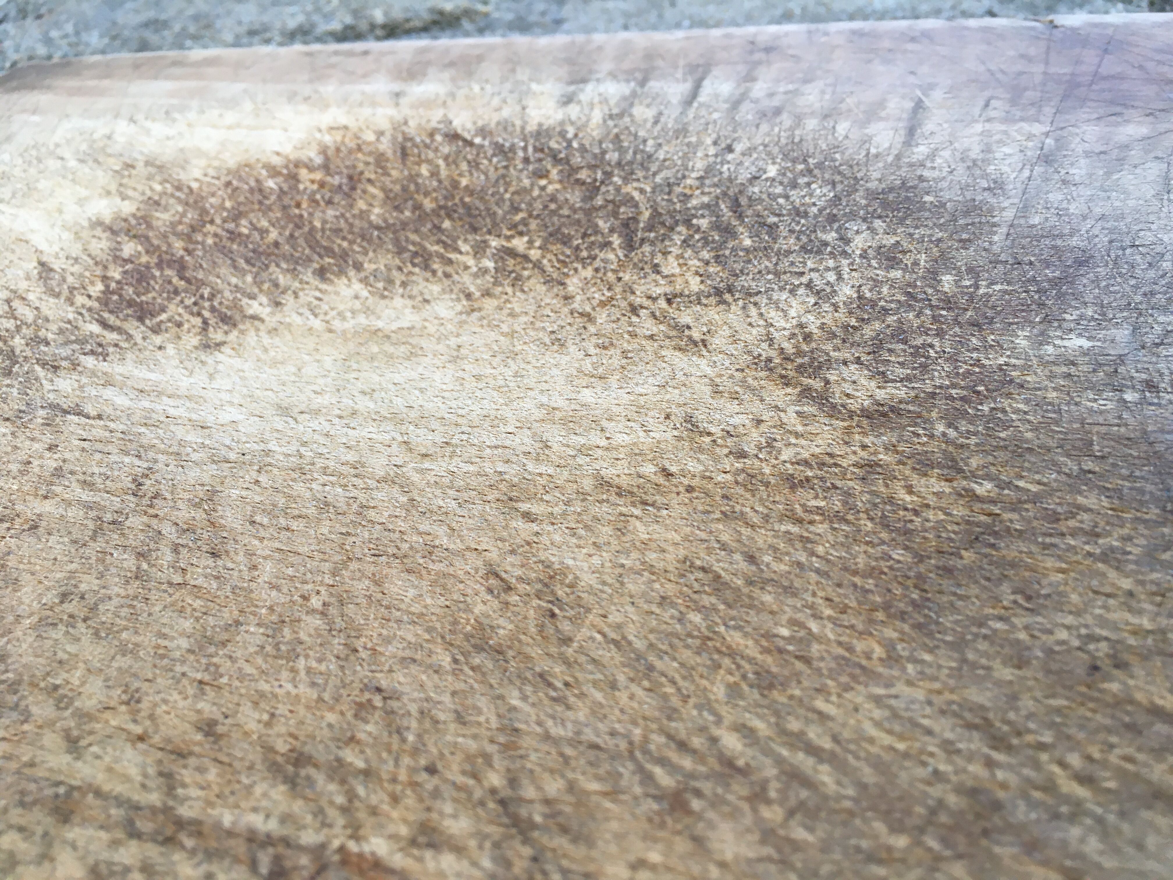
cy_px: 440
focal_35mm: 29
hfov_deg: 61.7
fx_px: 983
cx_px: 586
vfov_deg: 48.2
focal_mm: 4.15
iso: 25
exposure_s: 1/33
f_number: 2.2
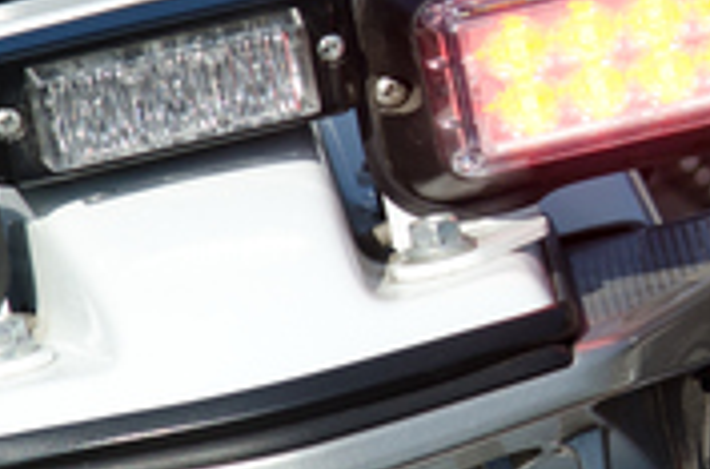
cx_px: 806
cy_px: 102
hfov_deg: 2.8
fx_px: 14536
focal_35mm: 739
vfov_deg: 1.8
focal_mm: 120
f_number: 5.6
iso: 200
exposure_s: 1/800
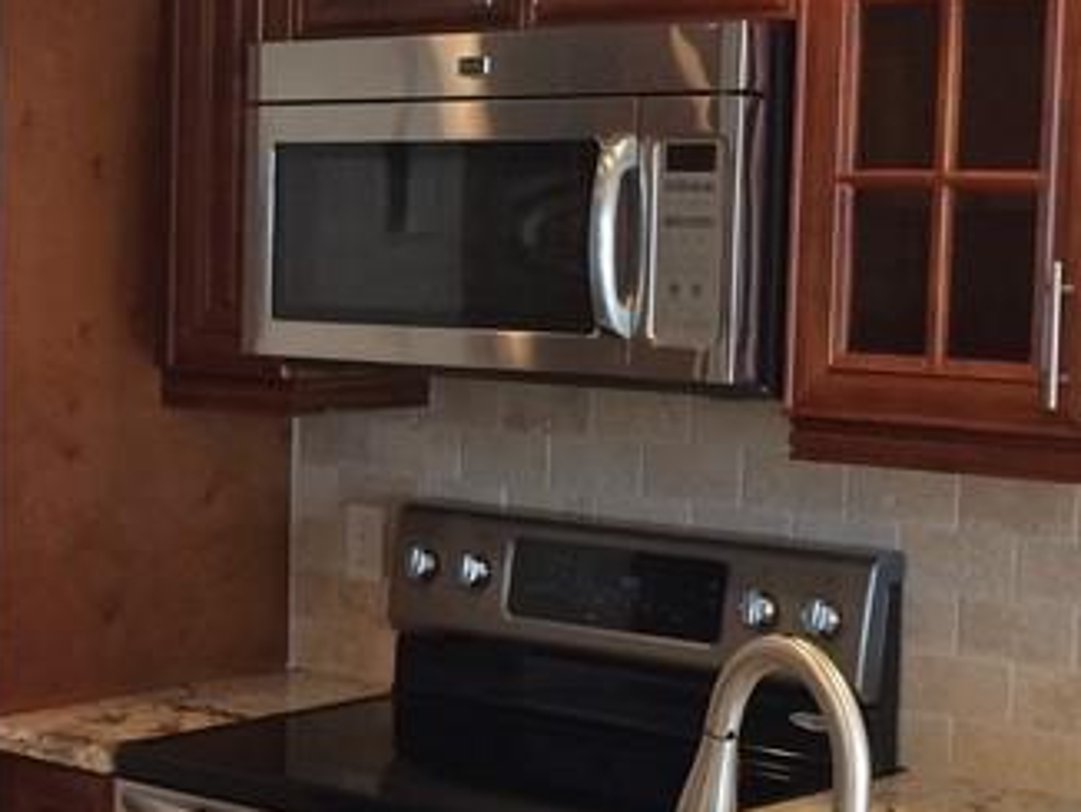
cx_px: 20
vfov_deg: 16.2
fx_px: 2844
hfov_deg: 20.9
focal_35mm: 91
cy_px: 471
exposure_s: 1/30
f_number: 2.2
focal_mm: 4.15
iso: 125
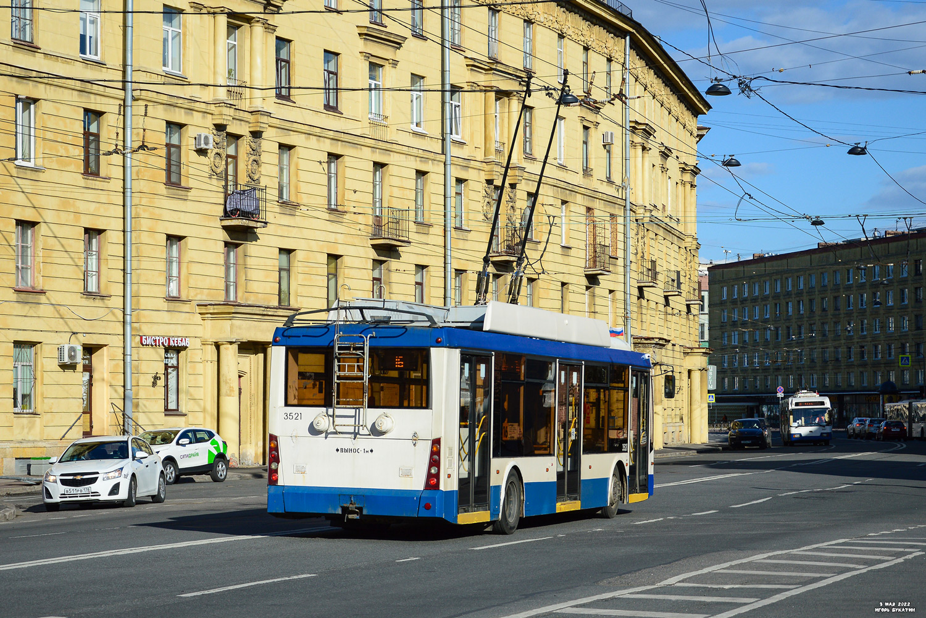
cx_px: 463
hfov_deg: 28.1
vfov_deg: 18.9
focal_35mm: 72
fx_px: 1852
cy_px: 309
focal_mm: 48
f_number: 6.3
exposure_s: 1/1250
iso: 200
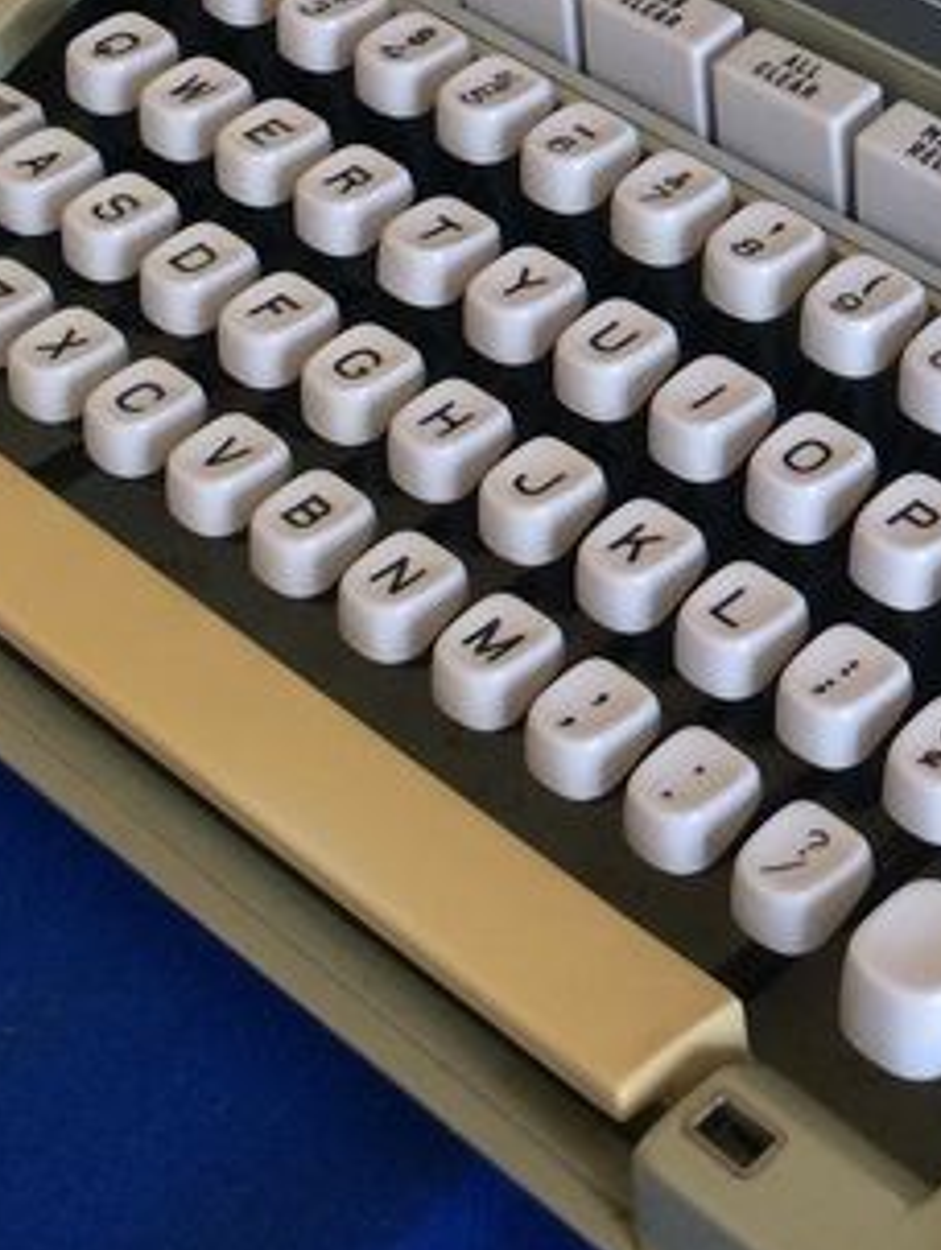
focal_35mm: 86
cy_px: -89
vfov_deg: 21.7
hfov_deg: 16.3
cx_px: 1197
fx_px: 3111
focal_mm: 4.15
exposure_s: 1/30
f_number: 2.2
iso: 80
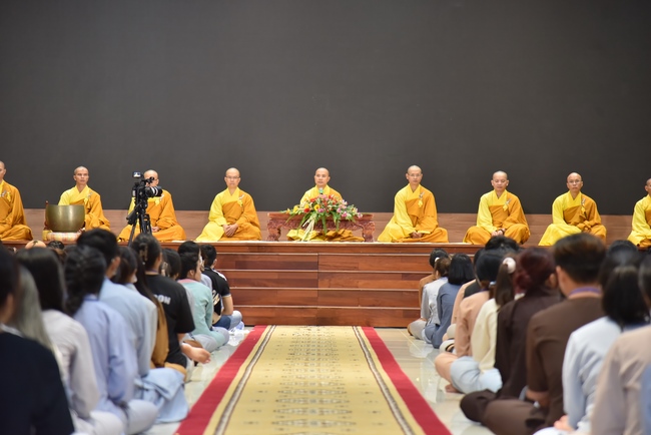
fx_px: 2171
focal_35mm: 120
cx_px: 326
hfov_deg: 17.1
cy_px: 218
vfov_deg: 11.4
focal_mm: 120
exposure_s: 1/100
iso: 1250
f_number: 4
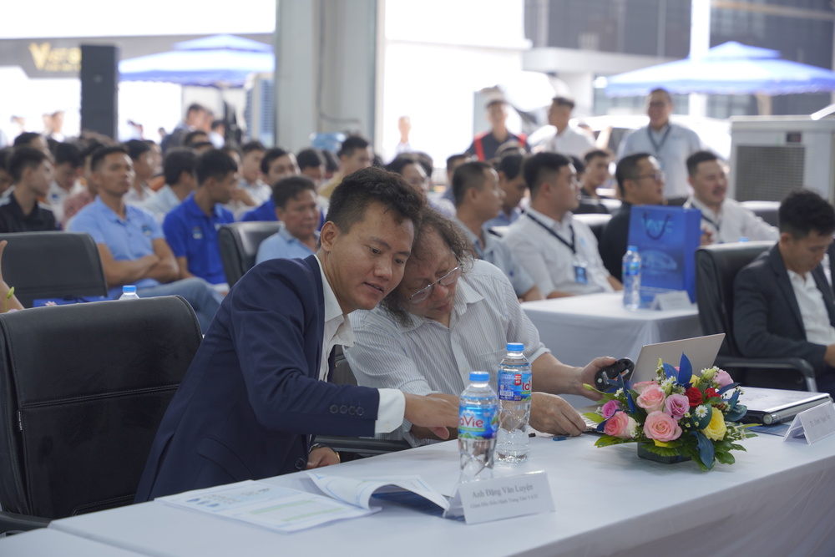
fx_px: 1624
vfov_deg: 19.5
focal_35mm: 70
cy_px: 278
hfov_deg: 28.8
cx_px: 418
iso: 500
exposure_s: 1/160
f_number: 4
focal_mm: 70
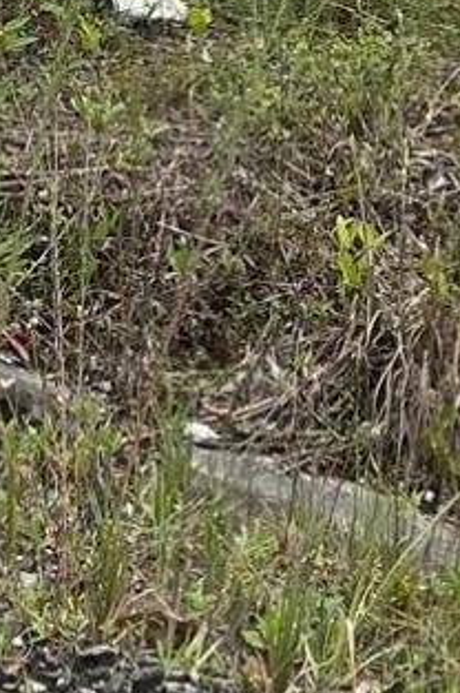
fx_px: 3323
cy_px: -547
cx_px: 66
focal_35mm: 173
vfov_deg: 11.1
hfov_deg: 7.9
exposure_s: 1/2457
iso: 50
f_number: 1.5
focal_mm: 5.7
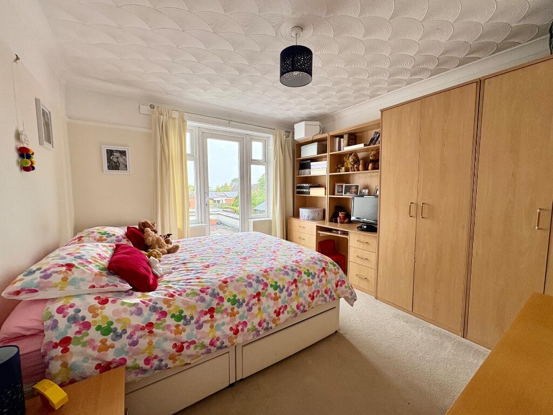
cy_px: 208
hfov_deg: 102.1
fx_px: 224
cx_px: 276
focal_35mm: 14
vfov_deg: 85.7
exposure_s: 1/88
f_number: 2.2
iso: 250
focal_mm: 2.22
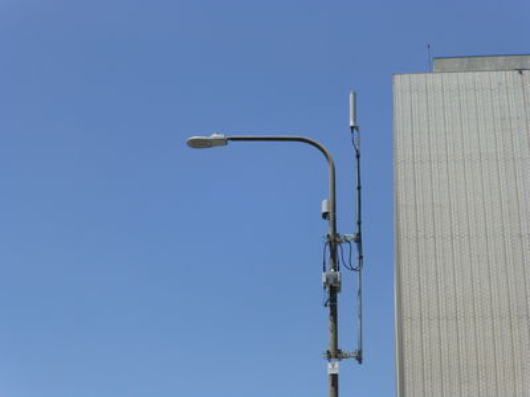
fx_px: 1072
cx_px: 265
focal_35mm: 70
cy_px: 198
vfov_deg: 21.0
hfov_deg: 27.8
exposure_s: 1/640
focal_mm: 12.5
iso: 100
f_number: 5
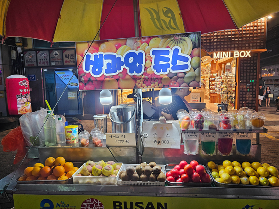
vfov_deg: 58.9
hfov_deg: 73.9
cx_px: 140
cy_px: 104
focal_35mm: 23
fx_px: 185
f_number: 1.8
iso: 100
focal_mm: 5.4
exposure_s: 1/120
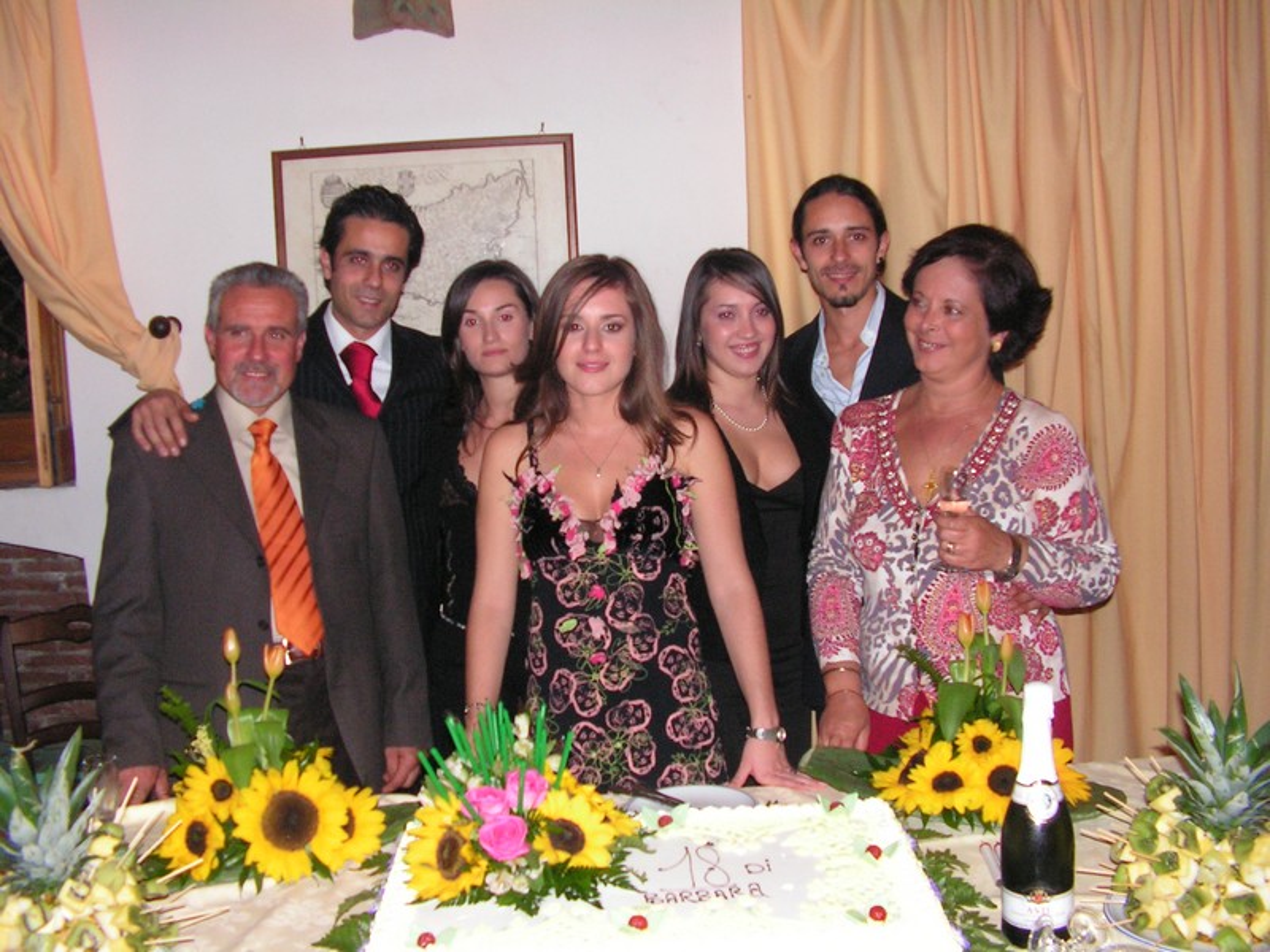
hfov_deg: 51.4
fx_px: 1321
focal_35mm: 36
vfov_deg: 39.7
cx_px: 635
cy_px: 476
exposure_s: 1/40
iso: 200
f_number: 3.2
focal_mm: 6
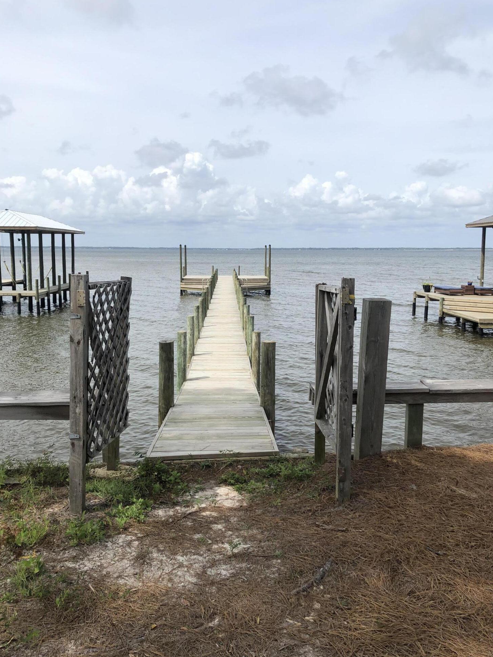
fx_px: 551
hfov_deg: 48.2
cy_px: 332
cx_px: 243
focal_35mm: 29
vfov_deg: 61.7
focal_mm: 4
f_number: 1.8
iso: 20
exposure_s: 1/3003
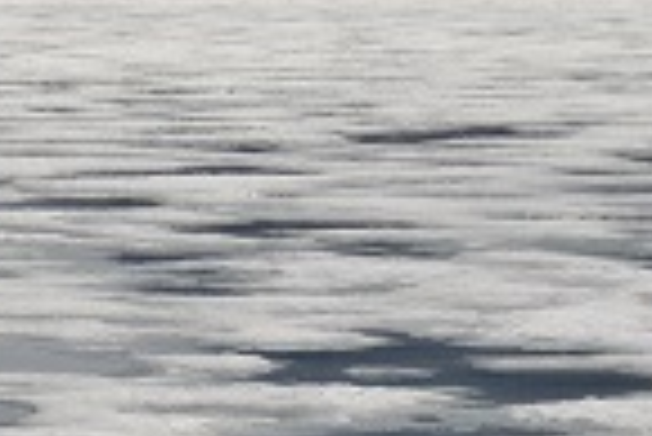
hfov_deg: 5.6
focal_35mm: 356
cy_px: -148
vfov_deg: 3.9
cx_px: -787
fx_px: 6454
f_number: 16
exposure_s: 1/800
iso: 500
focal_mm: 70
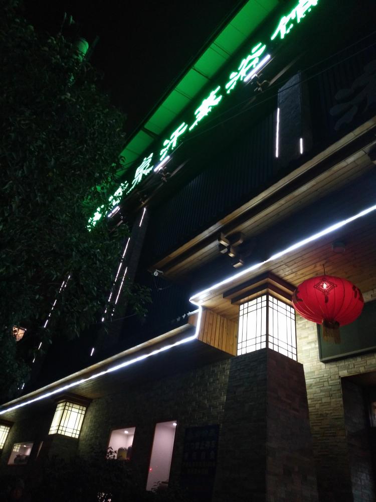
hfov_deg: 53.1
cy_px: 251
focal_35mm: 26
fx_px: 377
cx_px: 188
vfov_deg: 67.3
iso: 250
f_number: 2
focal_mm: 3.88
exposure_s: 1/33.3
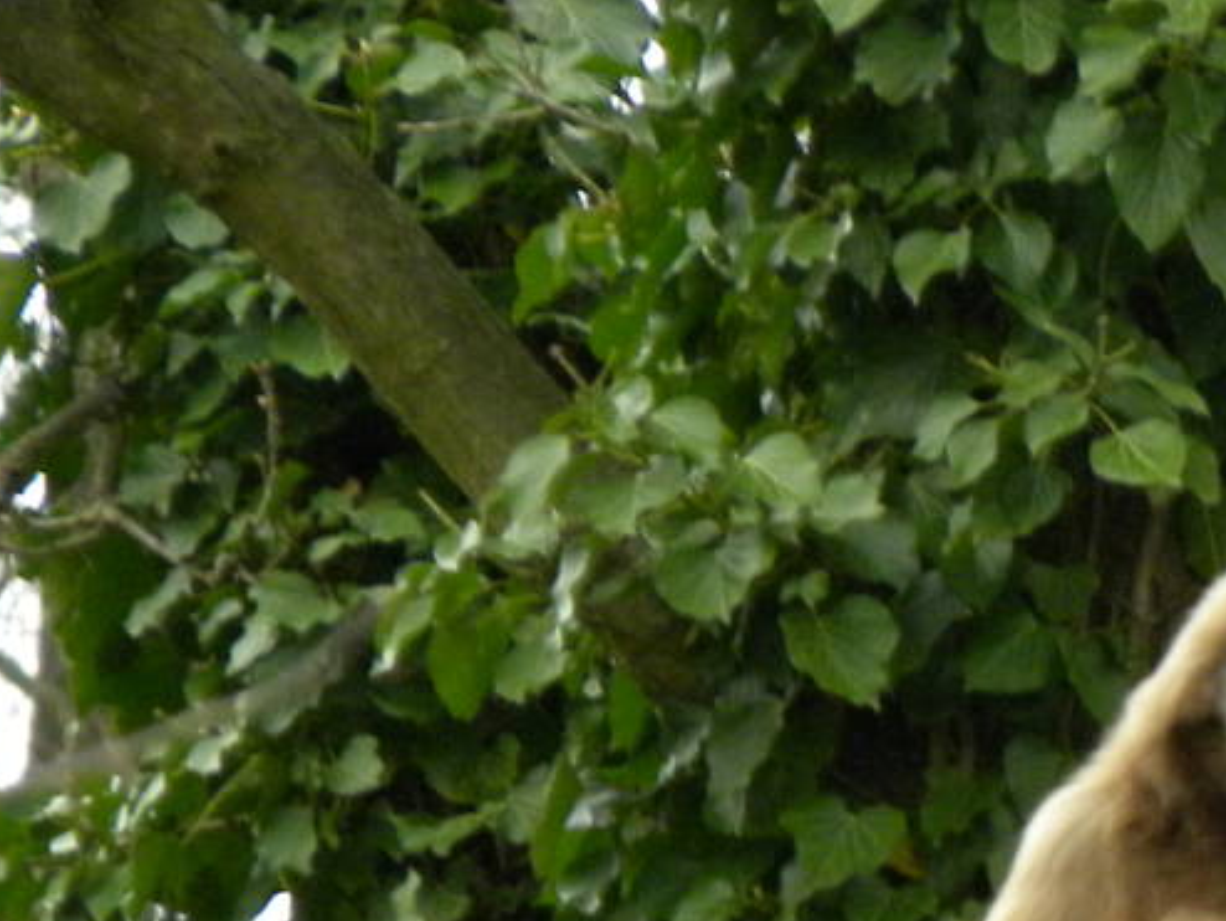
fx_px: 48758
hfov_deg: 1.4
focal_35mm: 1376
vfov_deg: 1.1
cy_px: 1308
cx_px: 1469
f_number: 5
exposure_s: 1/150
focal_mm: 75.7
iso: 246
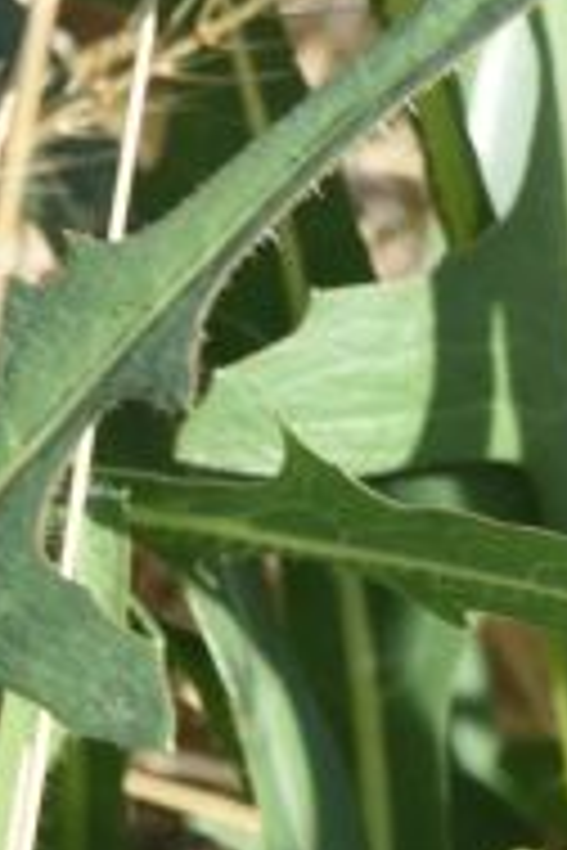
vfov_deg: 4.3
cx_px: 1132
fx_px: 11363
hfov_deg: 2.8
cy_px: 850
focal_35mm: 481
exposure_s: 1/200
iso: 125
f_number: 9
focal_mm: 70
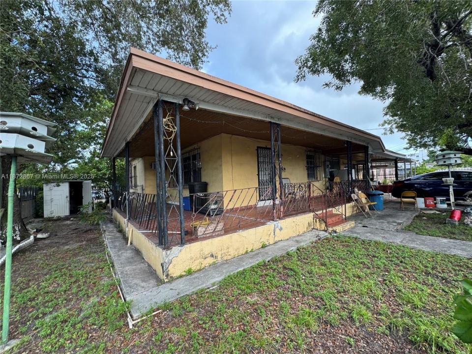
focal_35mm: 14
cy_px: 177
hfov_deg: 102.1
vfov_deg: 85.7
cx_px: 236
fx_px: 191
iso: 40
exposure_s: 1/99
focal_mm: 2.22
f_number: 2.2
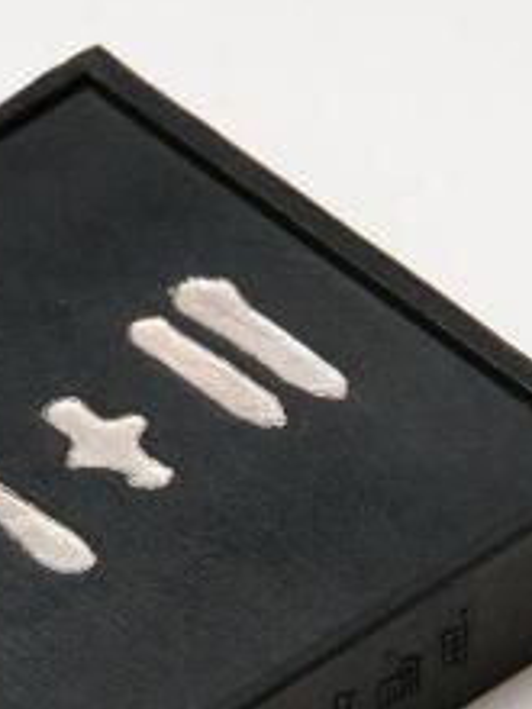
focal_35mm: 608
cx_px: -100
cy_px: 575
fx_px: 12467
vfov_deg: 3.3
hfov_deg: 2.4
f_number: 13
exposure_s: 1/125
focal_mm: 145
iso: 200
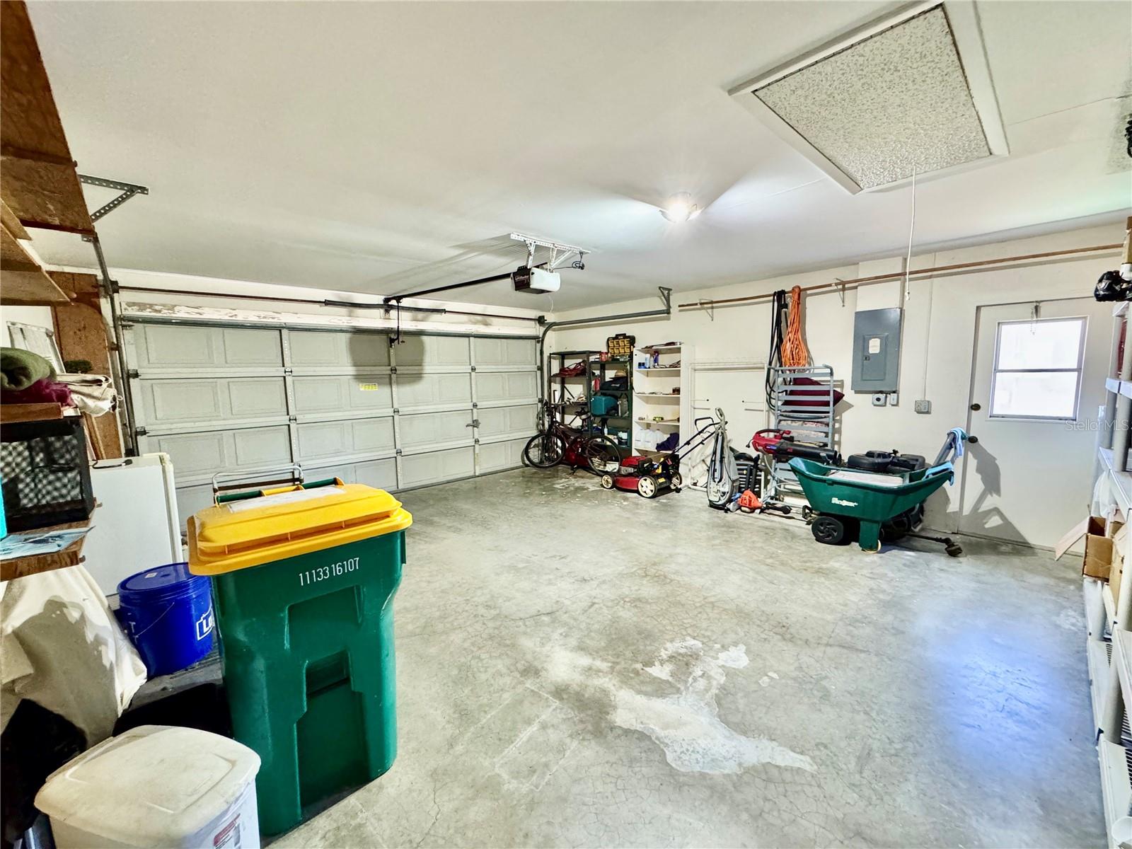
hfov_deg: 102.1
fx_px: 458
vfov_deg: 85.7
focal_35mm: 14
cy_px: 424
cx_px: 566
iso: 640
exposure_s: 1/60
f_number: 2.2
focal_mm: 2.22
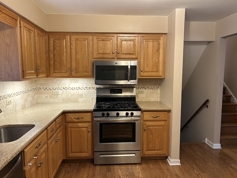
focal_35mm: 26
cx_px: 118
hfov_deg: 67.3
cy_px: 89
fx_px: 178
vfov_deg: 53.1
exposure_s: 1/60
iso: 200
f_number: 1.5
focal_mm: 5.7
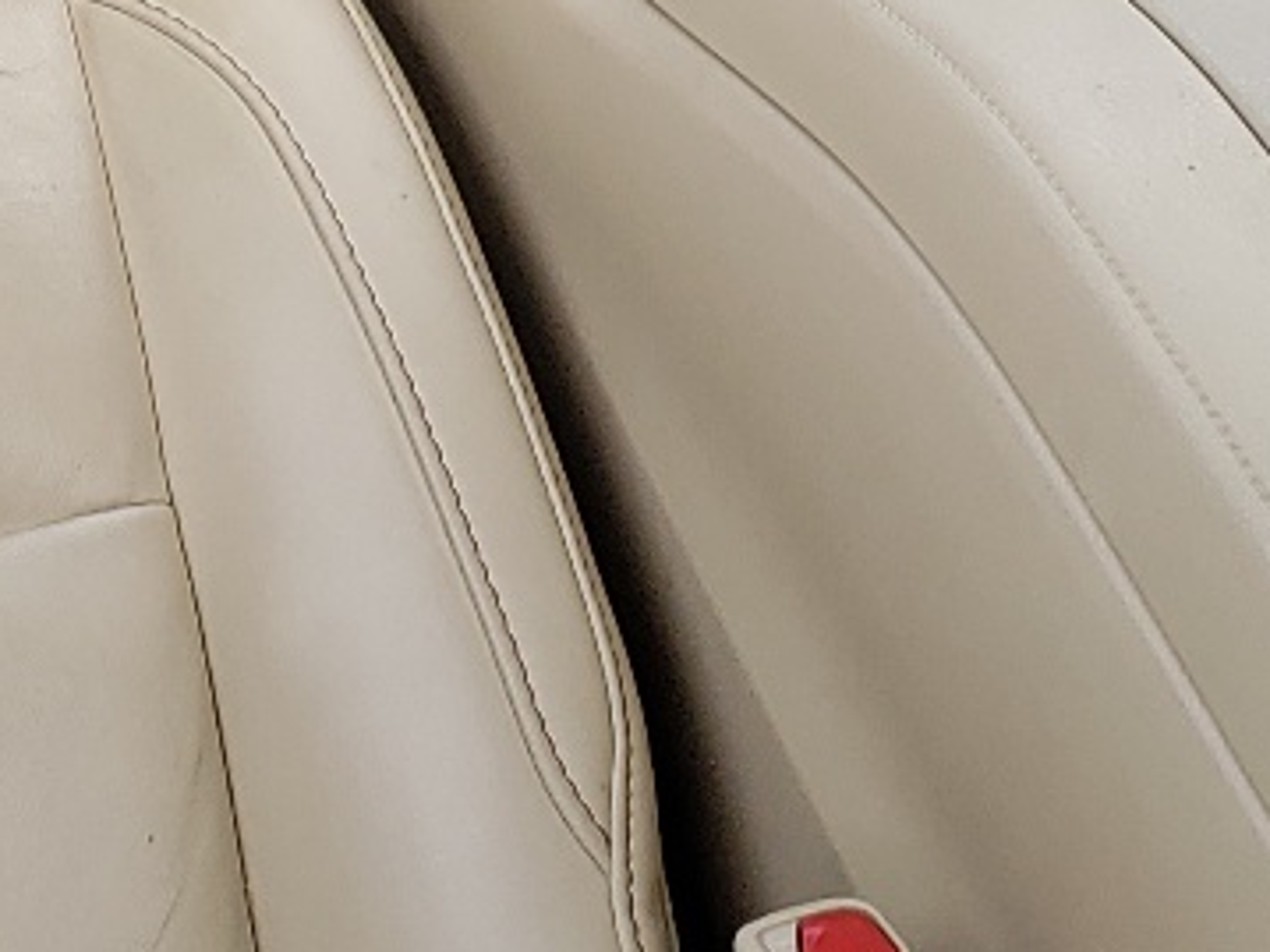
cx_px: 159
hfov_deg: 16.8
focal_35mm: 116
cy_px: -513
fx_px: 4254
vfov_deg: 12.1
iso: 50
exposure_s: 1/303
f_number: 1.5
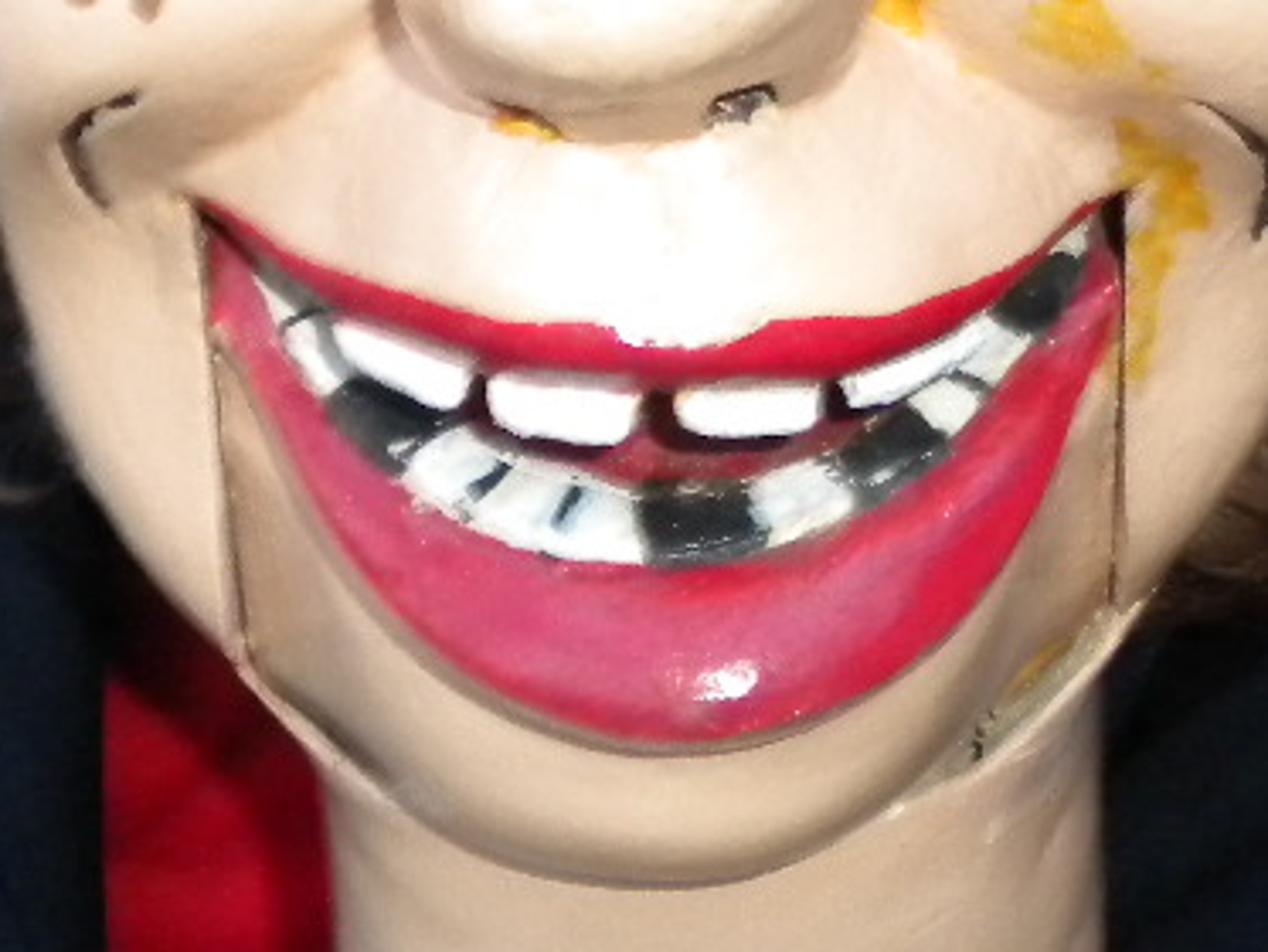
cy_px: -136
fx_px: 3518
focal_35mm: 96
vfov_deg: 15.0
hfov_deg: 20.4
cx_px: 687
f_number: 3.1
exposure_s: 1/30
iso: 400
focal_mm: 6.3
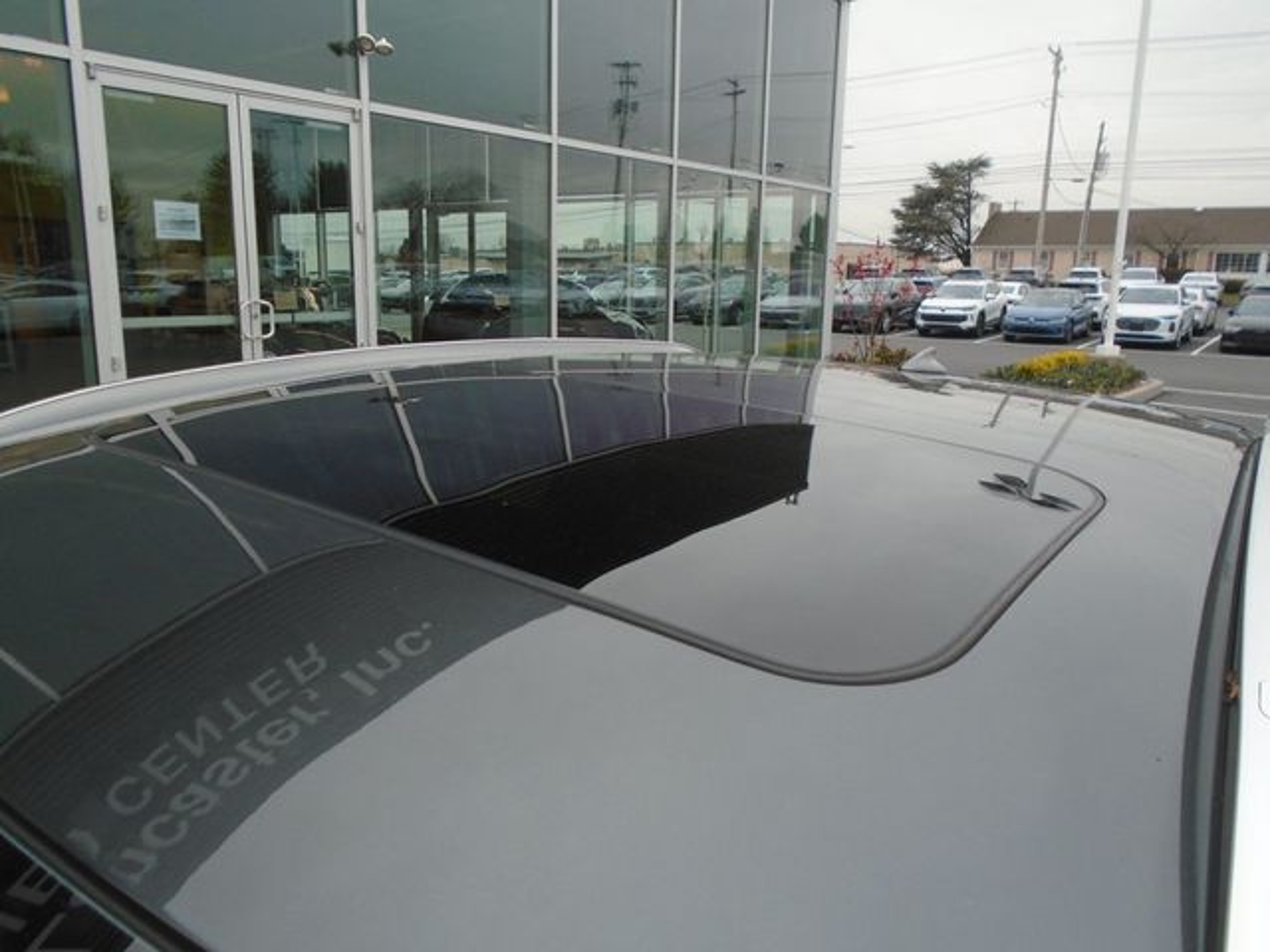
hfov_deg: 67.3
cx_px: 635
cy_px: 476
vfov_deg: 53.1
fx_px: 954
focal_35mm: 26
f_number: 3.2
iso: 100
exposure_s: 1/250
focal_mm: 4.6
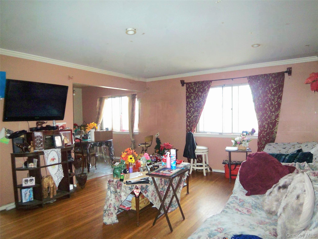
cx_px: 159
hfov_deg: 73.9
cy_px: 120
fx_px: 211
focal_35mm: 23
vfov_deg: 58.9
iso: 200
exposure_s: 1/30
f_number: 2.8
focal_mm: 3.8
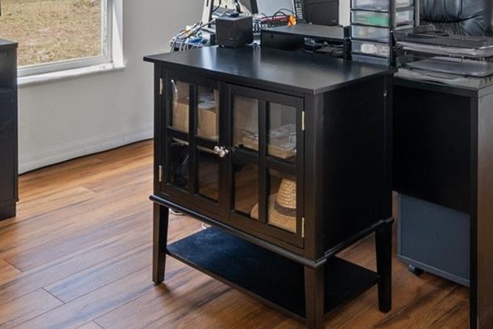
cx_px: 376
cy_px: -38
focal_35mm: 45
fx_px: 616
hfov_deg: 42.1
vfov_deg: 27.2
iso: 320
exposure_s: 4
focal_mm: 17
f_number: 8
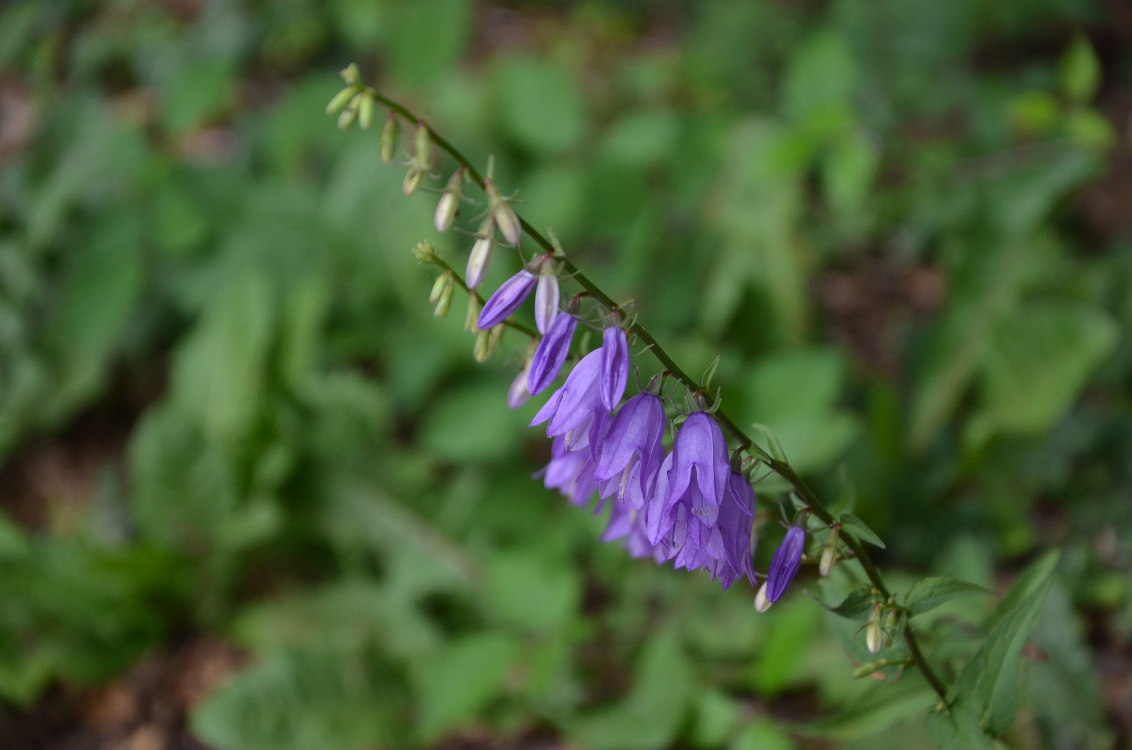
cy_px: 375
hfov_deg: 13.1
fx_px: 4942
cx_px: 566
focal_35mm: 158
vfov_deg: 8.7
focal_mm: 105
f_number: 5.6
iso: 400
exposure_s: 1/80
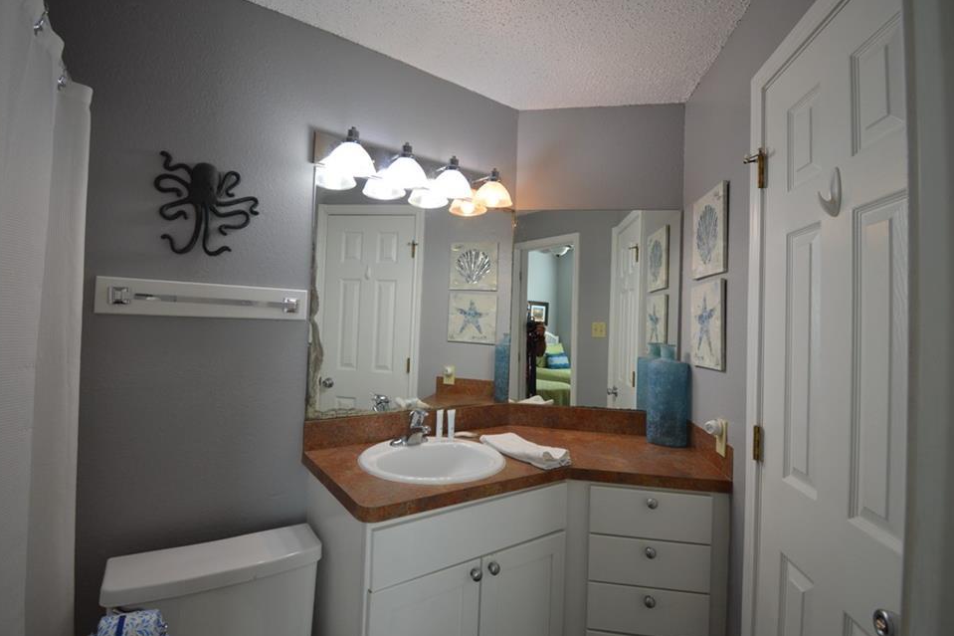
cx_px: 464
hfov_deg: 96.7
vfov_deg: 73.7
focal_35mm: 16
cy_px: 319
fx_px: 424
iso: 400
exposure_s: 1/60
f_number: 4.5
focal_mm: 10
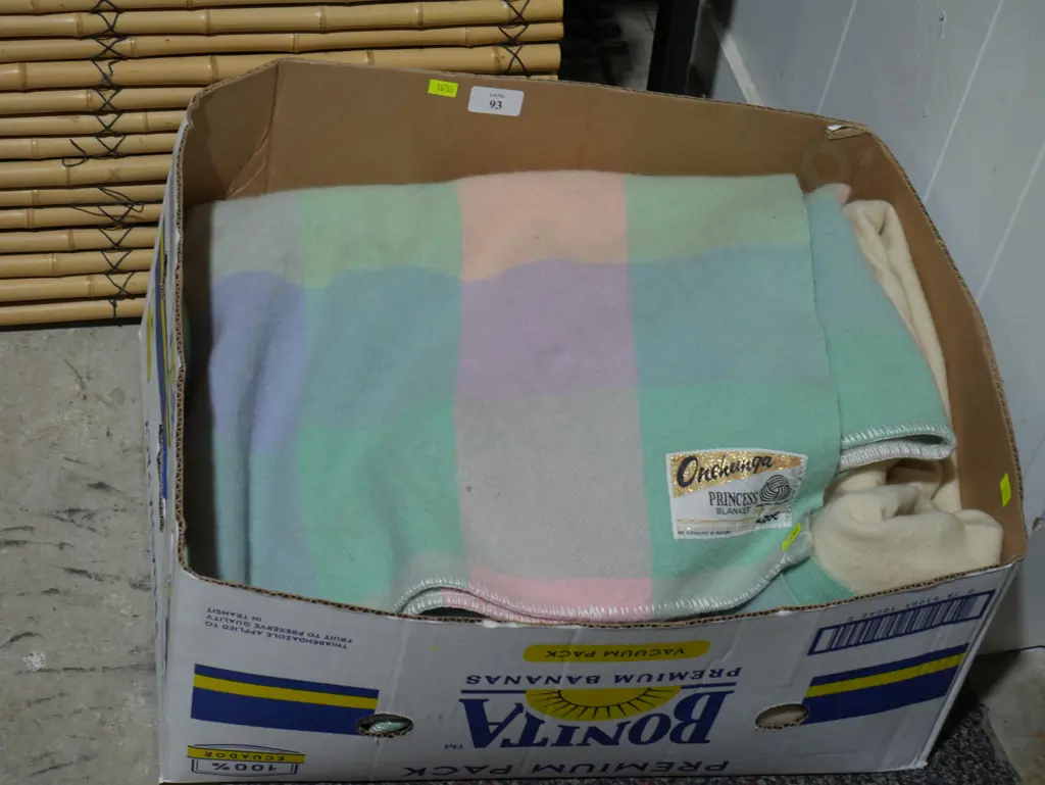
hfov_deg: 27.0
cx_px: 522
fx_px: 2175
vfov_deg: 20.5
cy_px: 392
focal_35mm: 72
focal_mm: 36
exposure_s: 1/80
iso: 400
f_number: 5.5
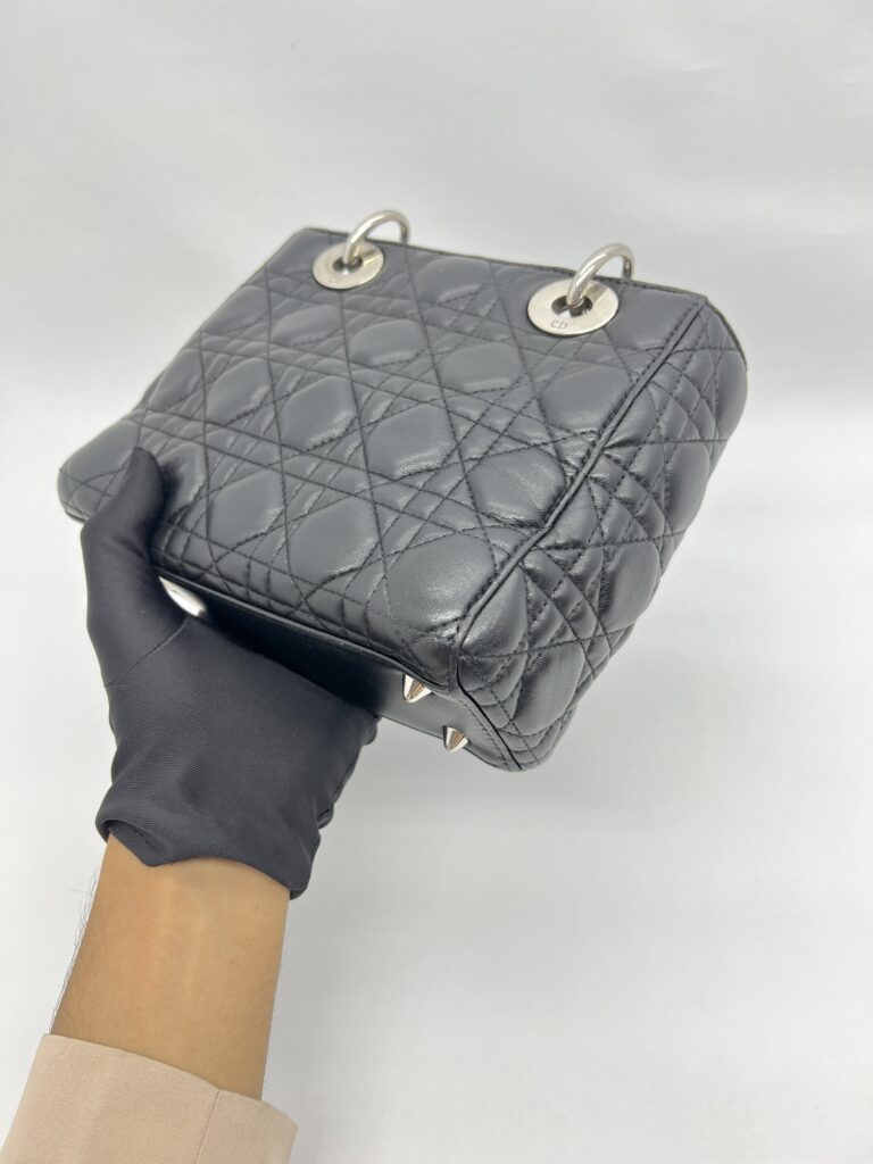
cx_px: 436
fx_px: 874
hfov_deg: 53.1
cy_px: 582
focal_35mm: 26
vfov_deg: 67.3
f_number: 1.5
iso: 40
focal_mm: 5.7
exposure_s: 1/100
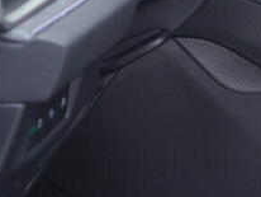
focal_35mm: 172
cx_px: 620
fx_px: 1298
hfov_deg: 10.1
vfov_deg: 8.5
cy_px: -58
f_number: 2.8
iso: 200
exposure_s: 1/40
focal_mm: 24
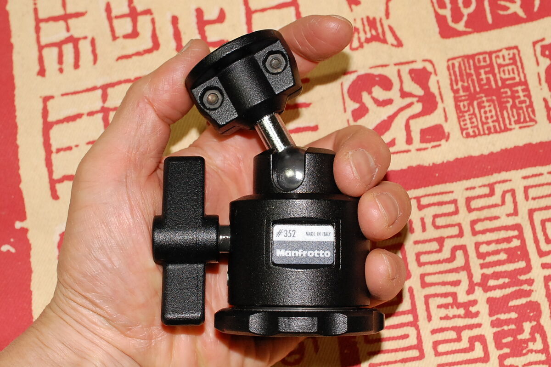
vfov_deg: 22.6
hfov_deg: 33.4
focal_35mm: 60
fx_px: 918
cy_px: 184
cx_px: 276
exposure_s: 1/60
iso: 1600
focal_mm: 40
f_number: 11
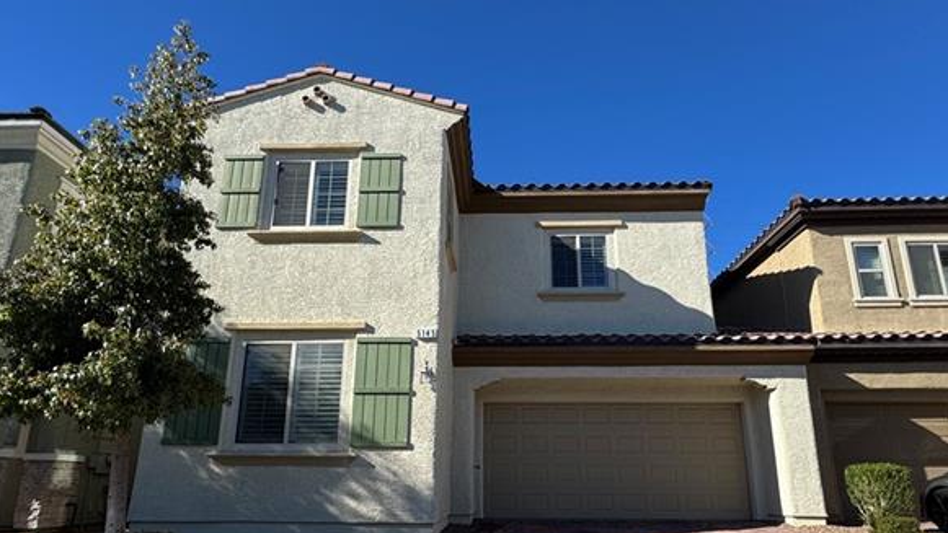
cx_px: 483
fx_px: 528
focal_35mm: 21
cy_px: 359
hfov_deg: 83.8
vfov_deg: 52.5
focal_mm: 2.22
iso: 40
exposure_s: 1/1217
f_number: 2.2
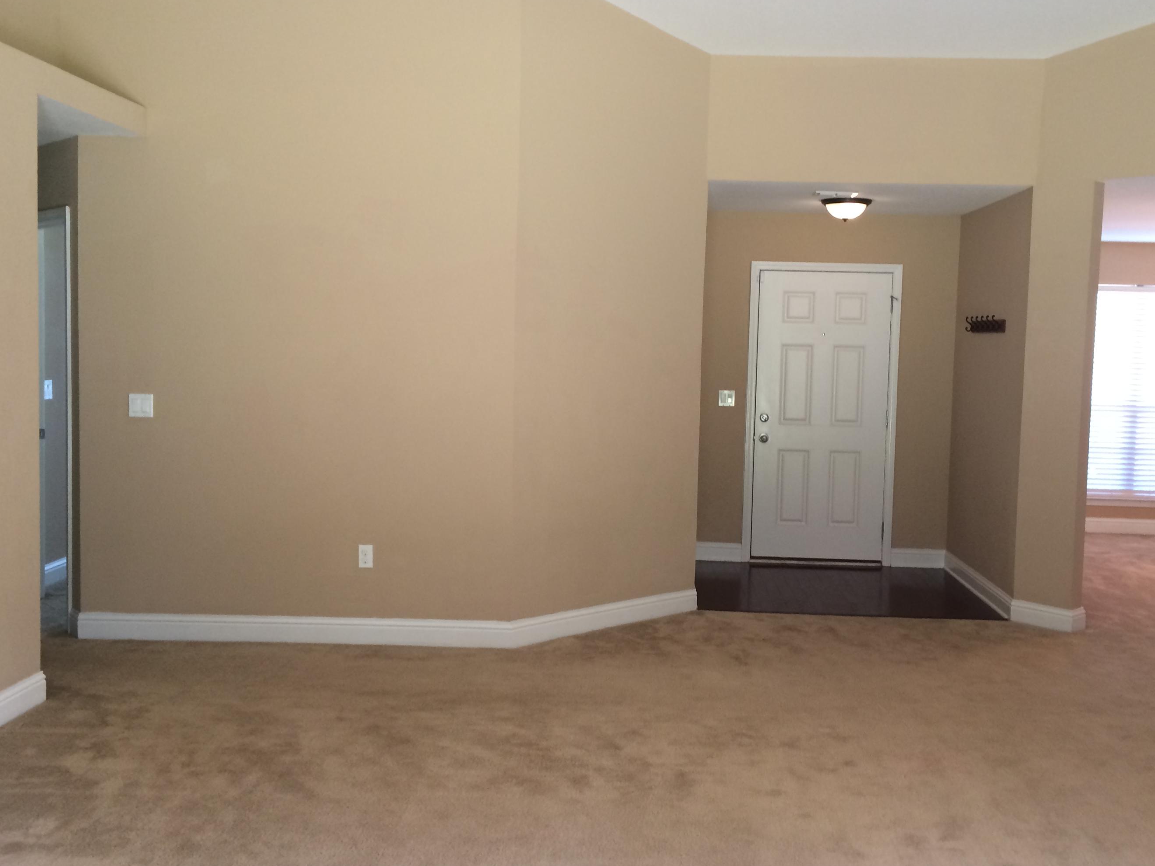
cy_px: 410
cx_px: 636
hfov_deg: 55.2
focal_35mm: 33
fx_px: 1101
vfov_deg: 42.9
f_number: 2.2
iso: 80
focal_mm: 4.15
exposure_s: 1/30
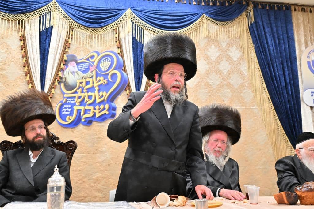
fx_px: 301
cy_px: 104
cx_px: 157
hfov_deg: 55.1
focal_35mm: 34
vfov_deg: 38.4
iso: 1600
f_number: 4
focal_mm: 34.5
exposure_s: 1/200
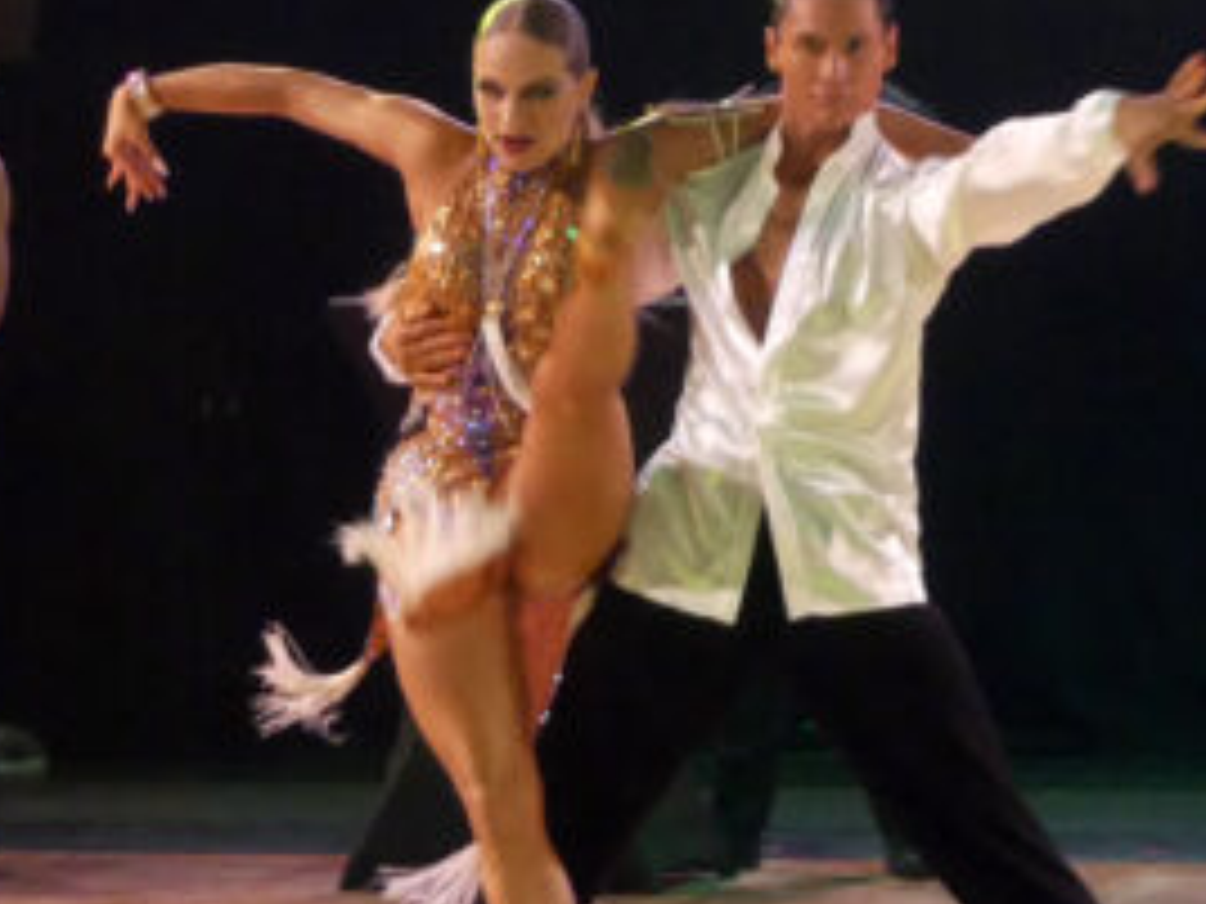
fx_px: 13169
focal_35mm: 378
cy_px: 537
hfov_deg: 5.2
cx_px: 432
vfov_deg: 3.9
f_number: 2.8
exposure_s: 1/80
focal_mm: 24.4
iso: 640
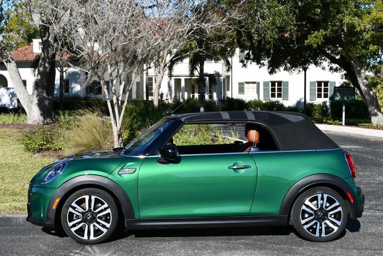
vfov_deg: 22.7
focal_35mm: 60
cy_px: 128
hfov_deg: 33.4
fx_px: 639
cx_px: 192
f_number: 9
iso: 100
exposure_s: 1/320
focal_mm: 30
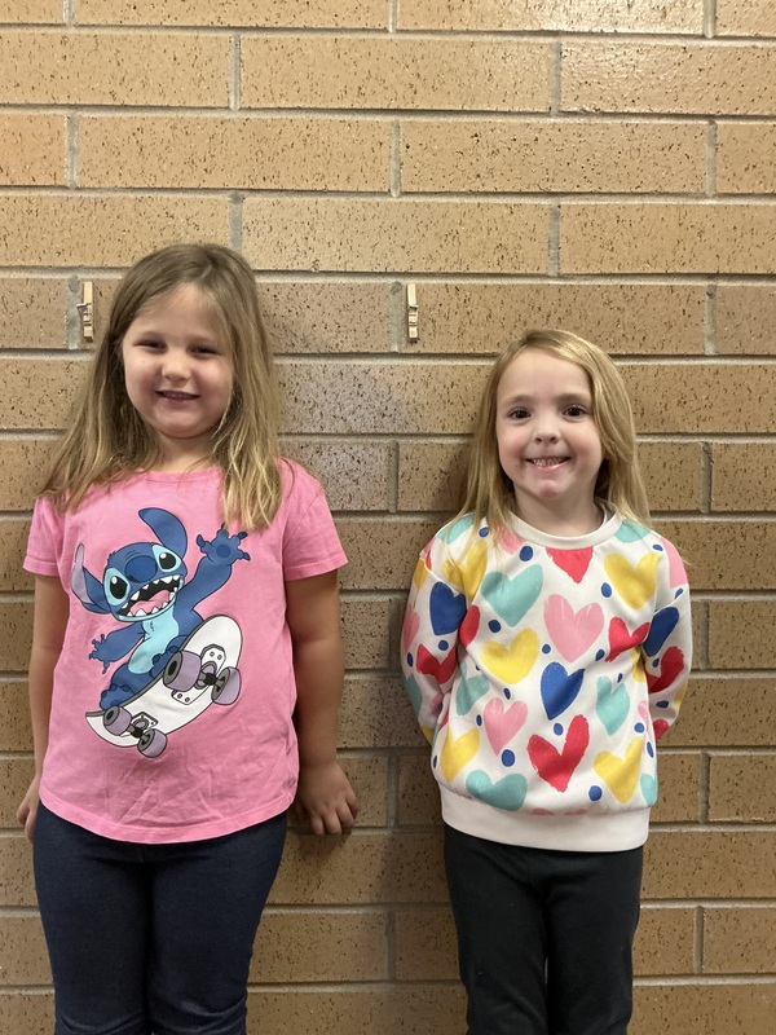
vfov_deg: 63.4
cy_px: 518
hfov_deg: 49.7
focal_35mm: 28
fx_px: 837
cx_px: 388
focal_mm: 3
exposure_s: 1/60
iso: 250
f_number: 1.8
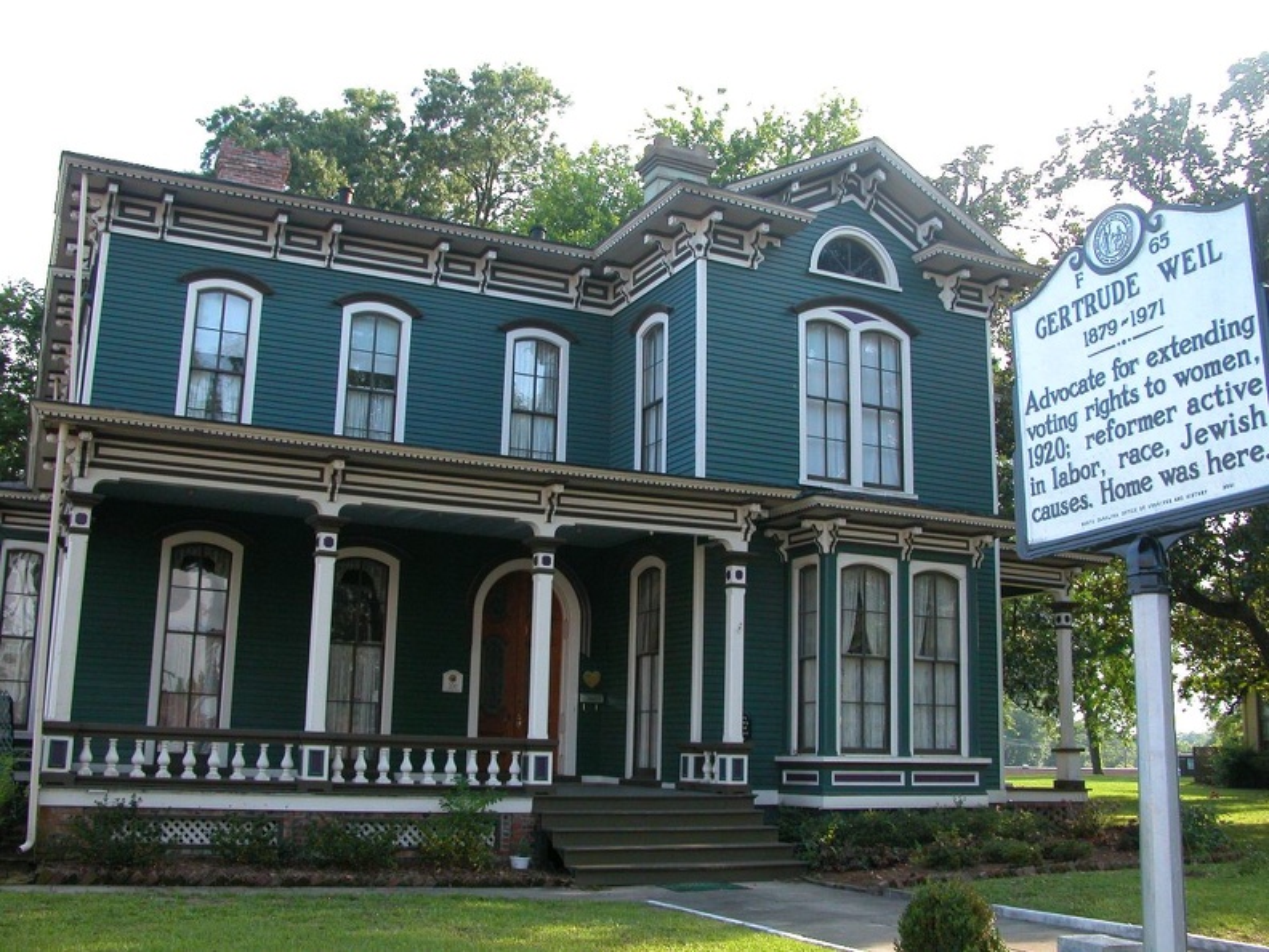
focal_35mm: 34
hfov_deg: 54.0
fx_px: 1246
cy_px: 476
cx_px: 634
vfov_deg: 41.8
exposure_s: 1/500
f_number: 3.5
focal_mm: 8.9
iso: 200
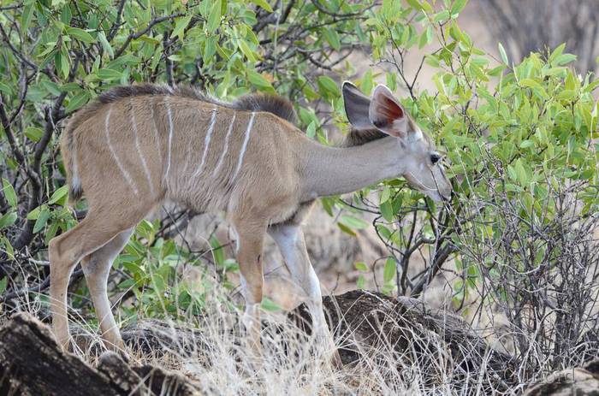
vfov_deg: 4.0
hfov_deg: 6.0
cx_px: 300
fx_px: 5726
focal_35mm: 345
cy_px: 198
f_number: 5.3
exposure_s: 1/400
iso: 640
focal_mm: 230
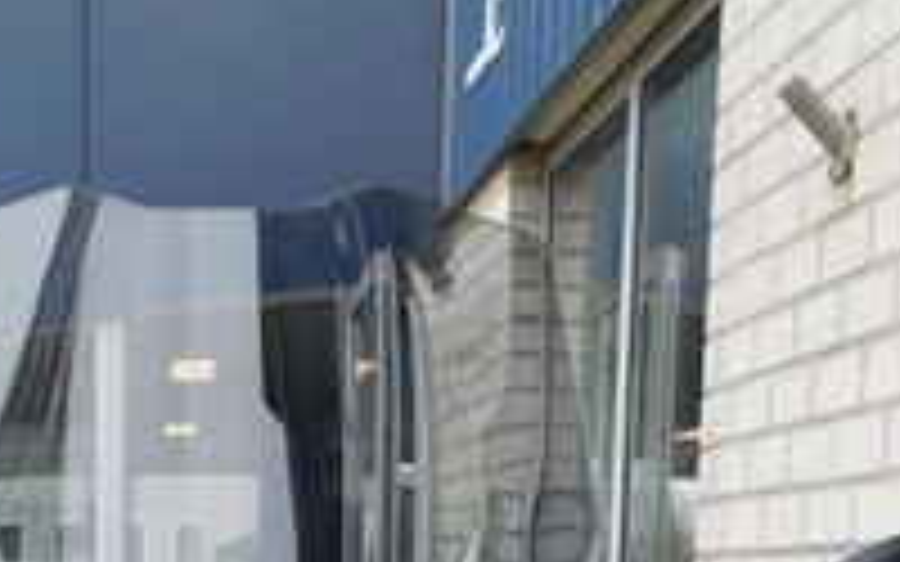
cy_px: 998
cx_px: 144
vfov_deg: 13.8
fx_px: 2085
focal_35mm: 85
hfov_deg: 23.9
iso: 125
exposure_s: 1/100
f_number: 3.1
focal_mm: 4.5
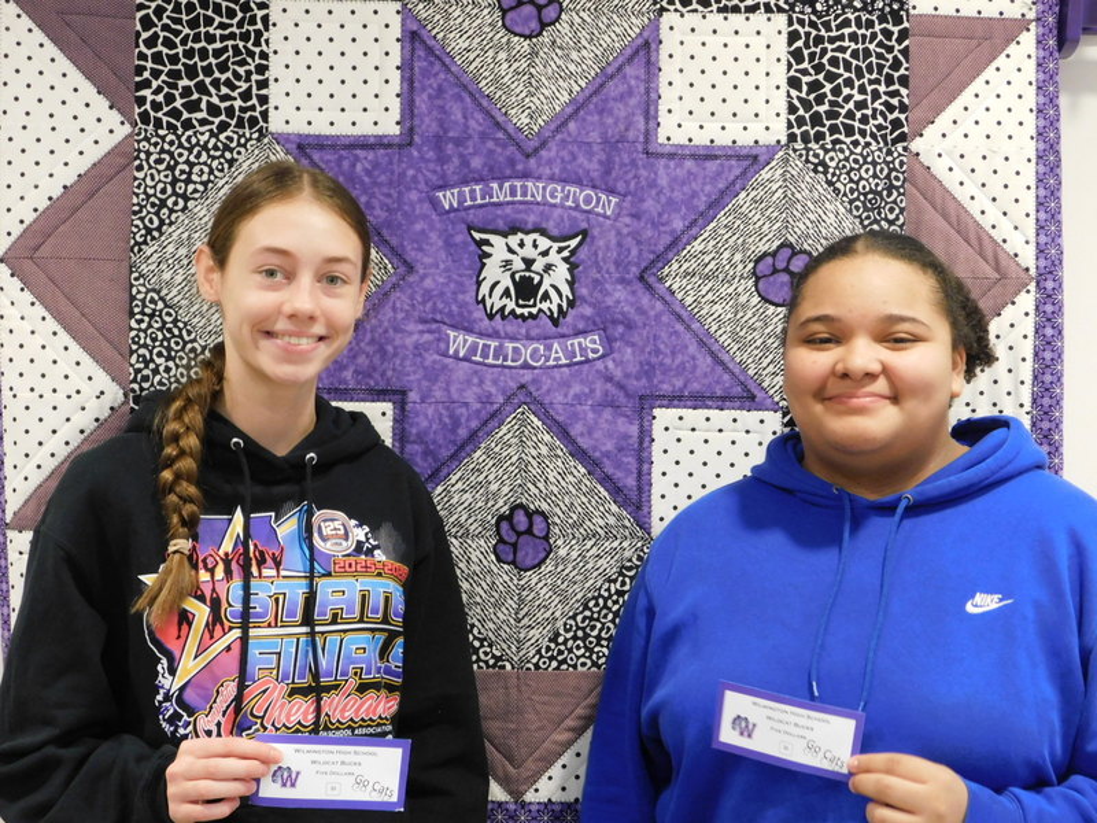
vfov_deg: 24.8
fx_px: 1870
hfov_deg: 32.7
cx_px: 548
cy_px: 412
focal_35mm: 59
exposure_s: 1/10
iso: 400
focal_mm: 10.4
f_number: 4
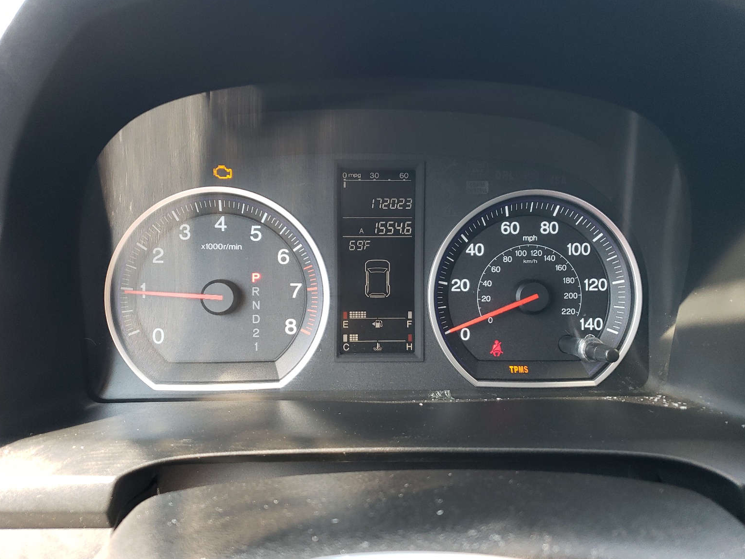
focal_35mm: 27
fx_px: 581
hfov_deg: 65.3
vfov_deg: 51.4
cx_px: 365
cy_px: 279
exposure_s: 1/120
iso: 98
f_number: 1.5
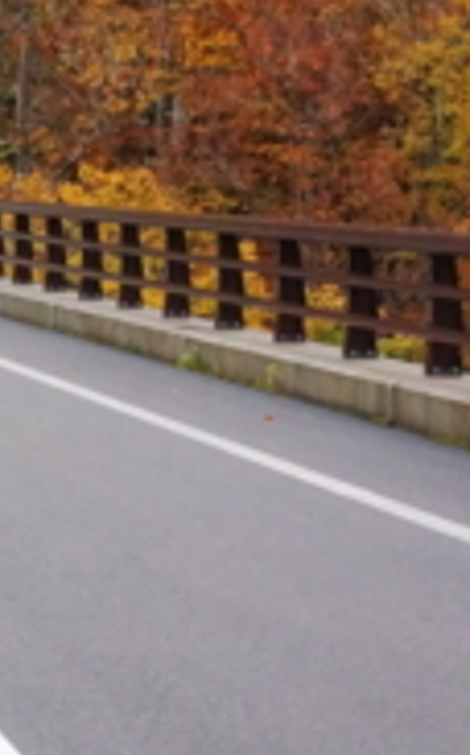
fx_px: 3657
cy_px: 76
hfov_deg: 7.1
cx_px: -486
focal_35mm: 178
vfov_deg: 11.7
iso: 3200
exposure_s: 1/160
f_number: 11
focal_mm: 27
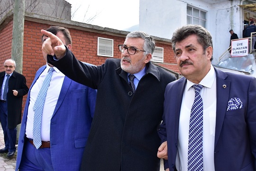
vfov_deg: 34.2
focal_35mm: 39
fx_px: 277
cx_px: 128
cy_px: 86
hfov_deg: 49.6
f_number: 5.6
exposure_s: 1/200
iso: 200
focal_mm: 26
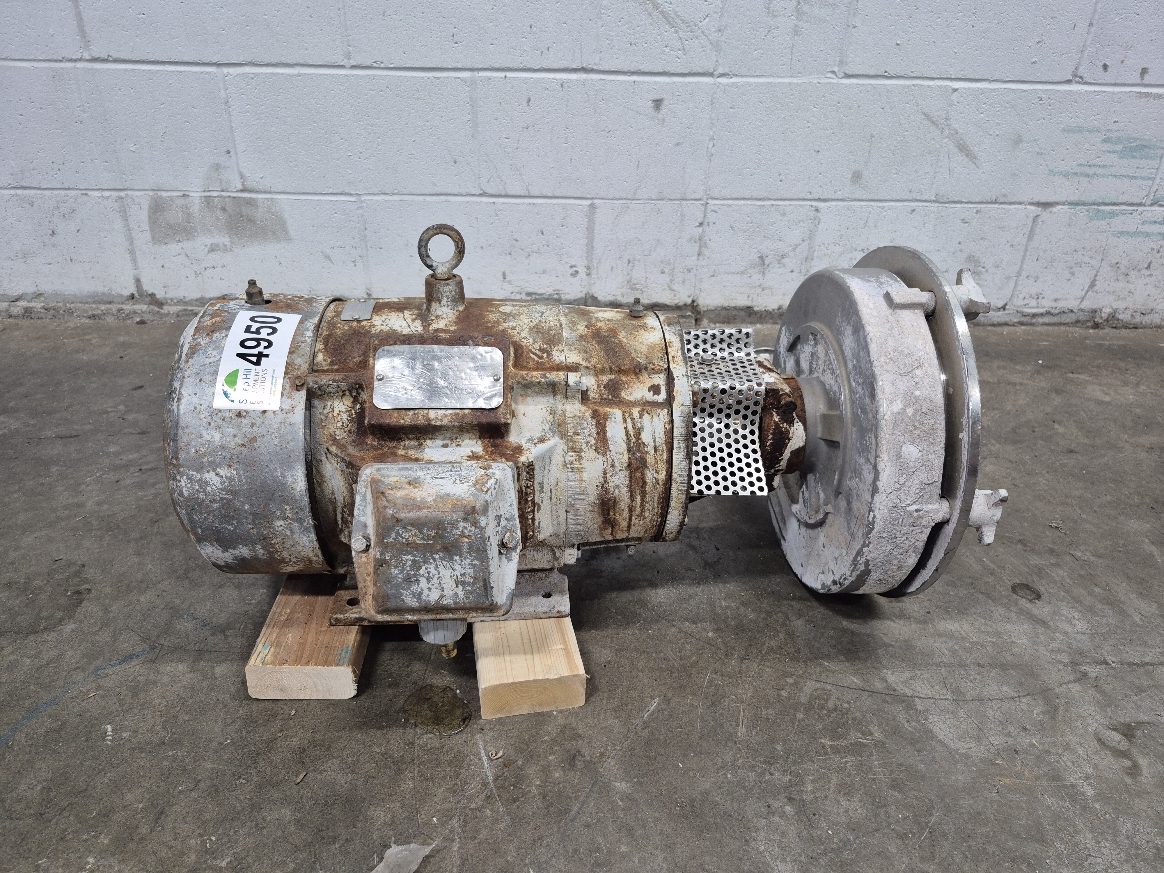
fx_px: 773
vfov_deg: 58.9
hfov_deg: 73.9
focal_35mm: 23
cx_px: 582
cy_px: 436
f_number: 1.8
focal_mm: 5.4
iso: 320
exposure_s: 1/120
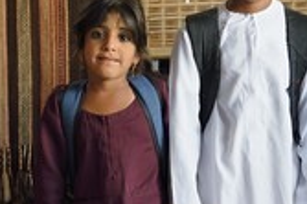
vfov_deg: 9.1
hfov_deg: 13.4
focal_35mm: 151
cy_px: 130
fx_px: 1286
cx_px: 313
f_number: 7.1
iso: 800
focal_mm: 60
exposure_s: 1/40
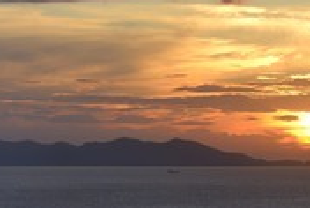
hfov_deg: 8.2
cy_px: 171
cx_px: 72
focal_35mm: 250
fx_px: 2156
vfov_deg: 5.5
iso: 200
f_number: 9
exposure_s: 1/250
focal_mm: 105
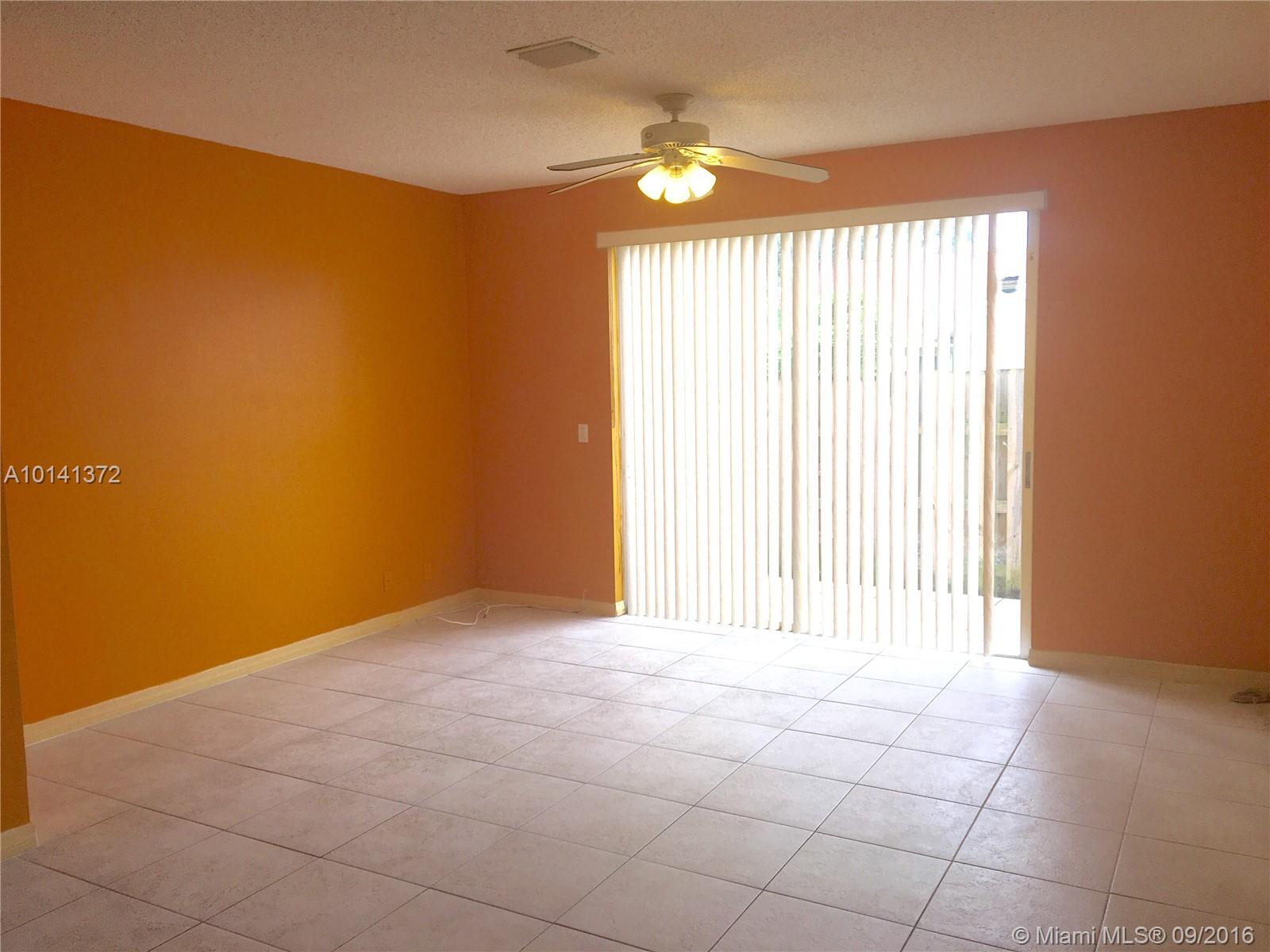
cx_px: 635
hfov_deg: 61.7
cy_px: 476
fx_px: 1064
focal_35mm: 29
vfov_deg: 48.2
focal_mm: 4.15
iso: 25
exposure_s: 1/120
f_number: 2.2
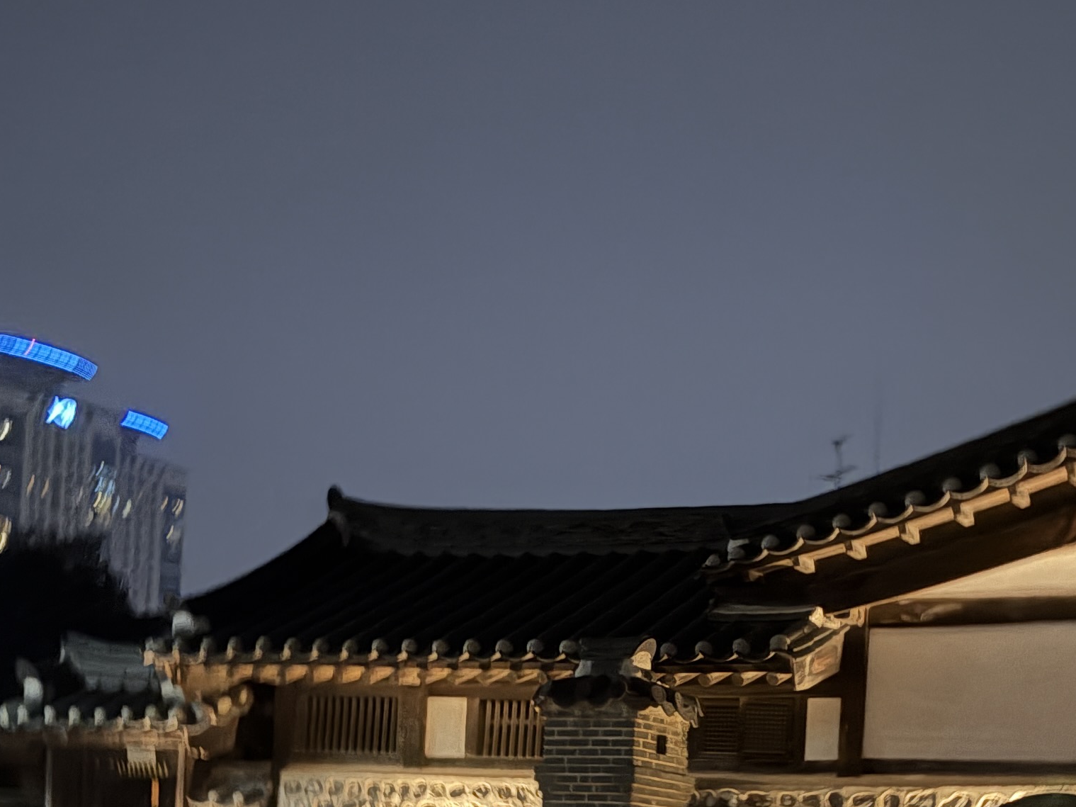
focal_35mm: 69
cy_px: 866
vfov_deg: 20.4
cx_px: 752
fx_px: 2145
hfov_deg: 27.9
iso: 640
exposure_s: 1/12
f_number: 1.6
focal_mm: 5.96
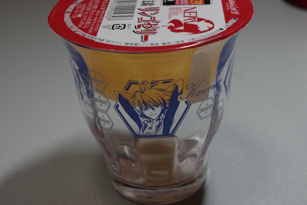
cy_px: 102
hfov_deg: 33.4
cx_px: 154
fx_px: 512
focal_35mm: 60
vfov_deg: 22.6
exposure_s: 1/100
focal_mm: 40
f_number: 8
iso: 1600
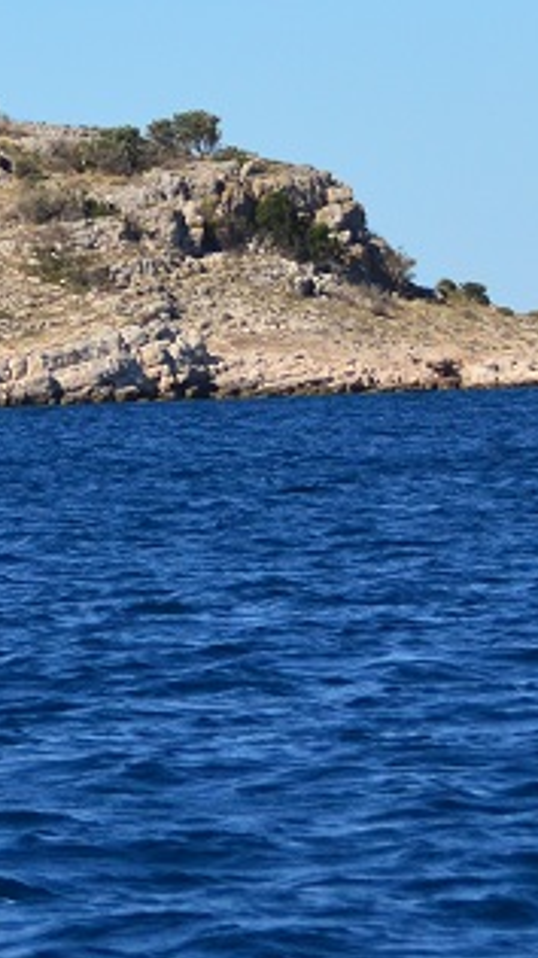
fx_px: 9484
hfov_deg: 3.2
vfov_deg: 5.8
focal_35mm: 374
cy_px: 125
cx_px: -292
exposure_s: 1/8000
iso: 800
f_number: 4.5
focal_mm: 75
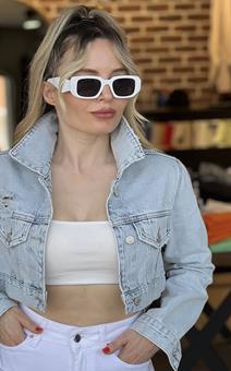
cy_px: 202
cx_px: 104
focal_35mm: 112
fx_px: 1130
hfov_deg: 11.7
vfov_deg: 18.6
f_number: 2.8
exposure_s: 1/100
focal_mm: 9
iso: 25
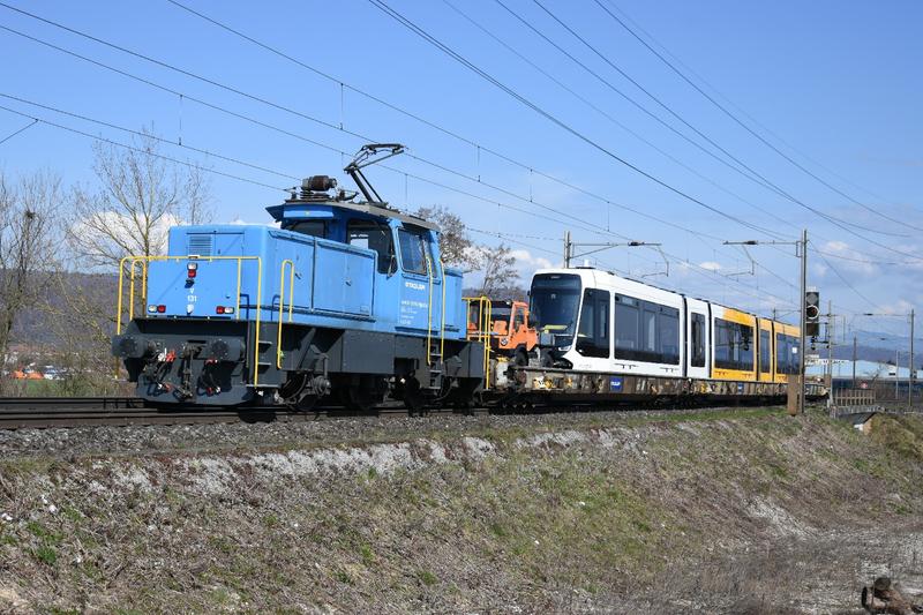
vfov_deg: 26.5
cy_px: 308
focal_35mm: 51
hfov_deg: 38.9
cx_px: 462
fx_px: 1307
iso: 200
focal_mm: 34
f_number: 5.6
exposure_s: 1/1250
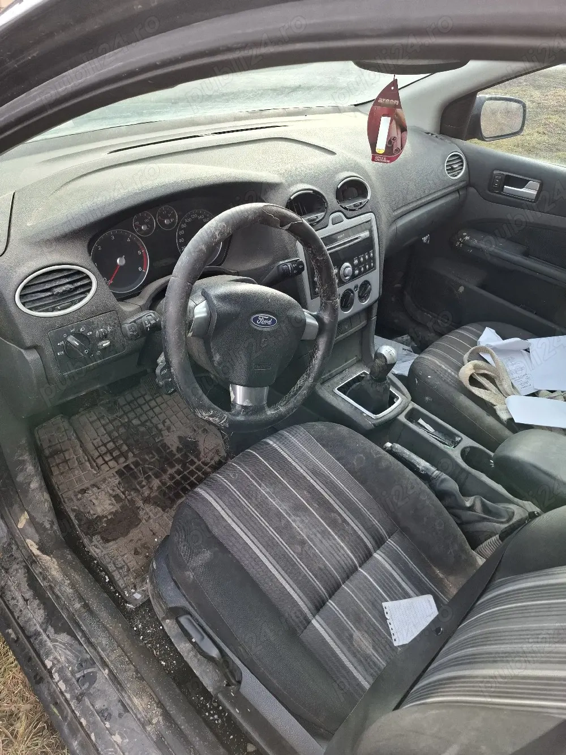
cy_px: 378
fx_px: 501
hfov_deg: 58.9
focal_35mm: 23
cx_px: 283
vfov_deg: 73.9
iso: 50
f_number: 1.8
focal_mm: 5.54
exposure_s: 1/244
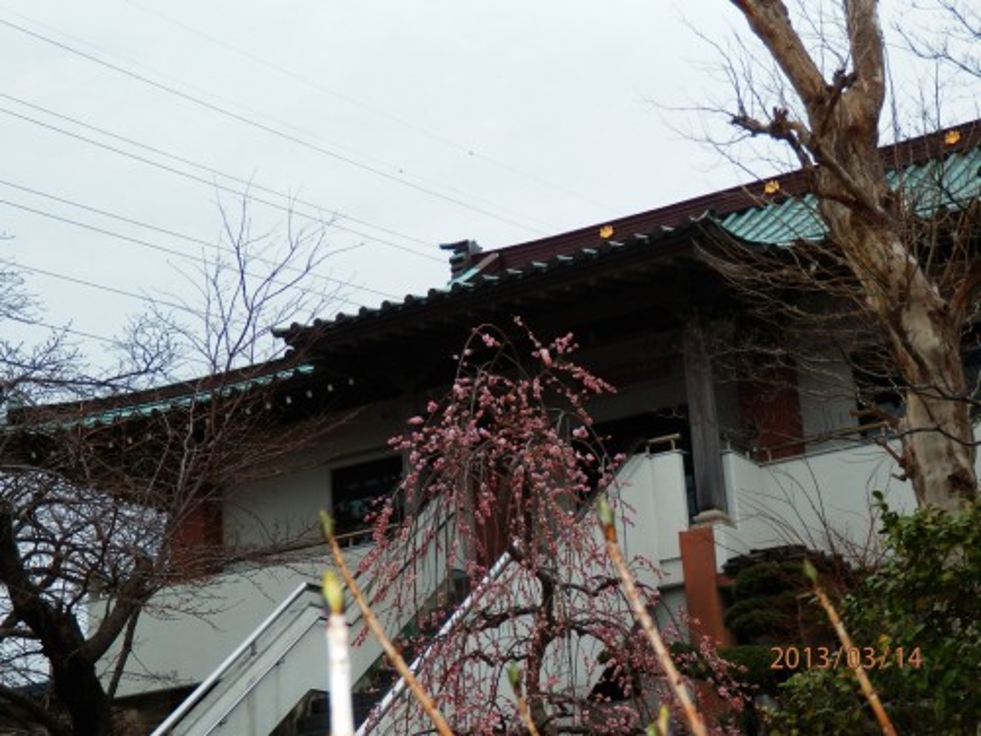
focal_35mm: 66
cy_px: 368
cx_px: 490
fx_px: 1870
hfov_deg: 29.4
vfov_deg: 22.3
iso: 80
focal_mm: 11.9
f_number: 4.4
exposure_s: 1/320
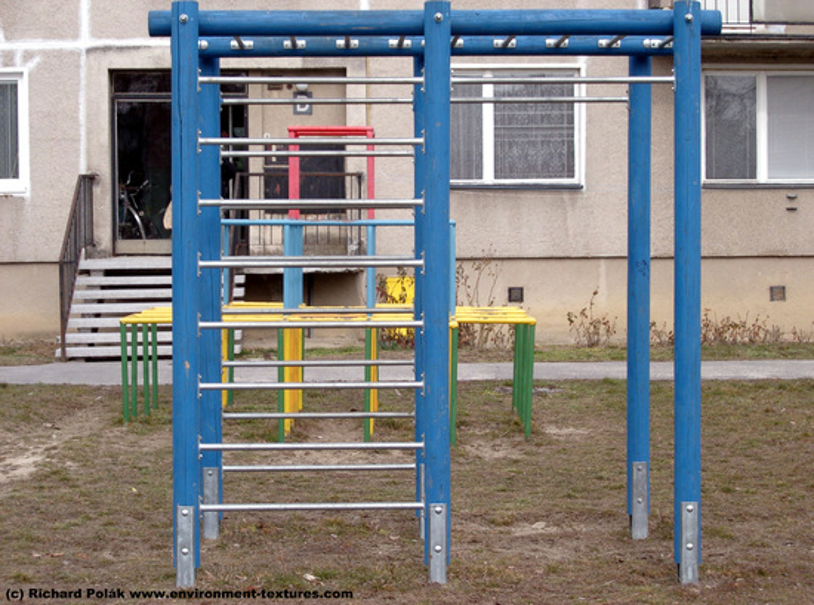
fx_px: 2040
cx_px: 407
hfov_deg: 22.6
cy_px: 302
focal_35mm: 87
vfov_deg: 16.9
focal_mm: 17.7
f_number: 4.2
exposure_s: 1/640
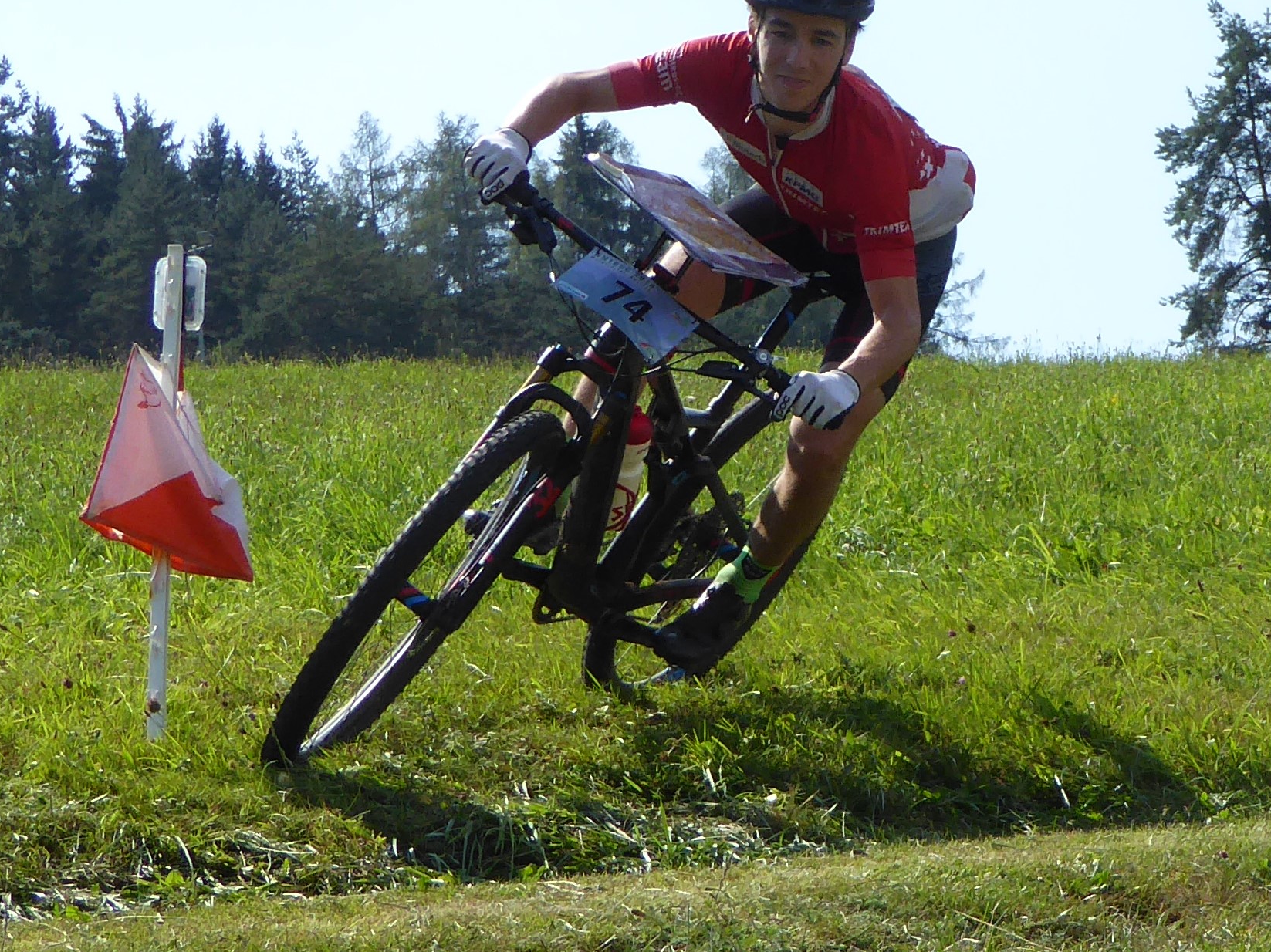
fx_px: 2092
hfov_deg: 33.8
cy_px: 369
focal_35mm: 57
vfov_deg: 25.6
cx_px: 694
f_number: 3.9
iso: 100
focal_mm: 7.8
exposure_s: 1/640
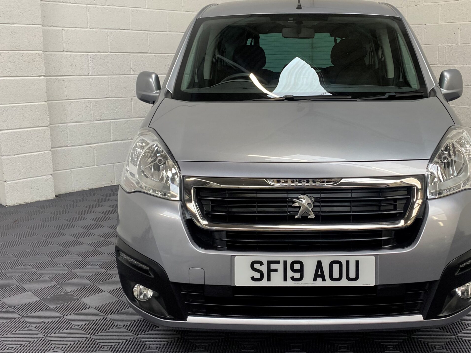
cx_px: 304
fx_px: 476
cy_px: 182
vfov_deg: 40.7
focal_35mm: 35
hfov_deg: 51.9
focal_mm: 4.25
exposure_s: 1/100
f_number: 1.8
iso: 125
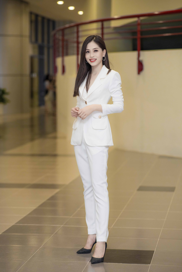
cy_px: 136
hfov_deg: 13.0
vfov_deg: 19.5
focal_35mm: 105
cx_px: 91
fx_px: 796
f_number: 2.5
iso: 1000
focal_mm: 105
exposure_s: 1/200
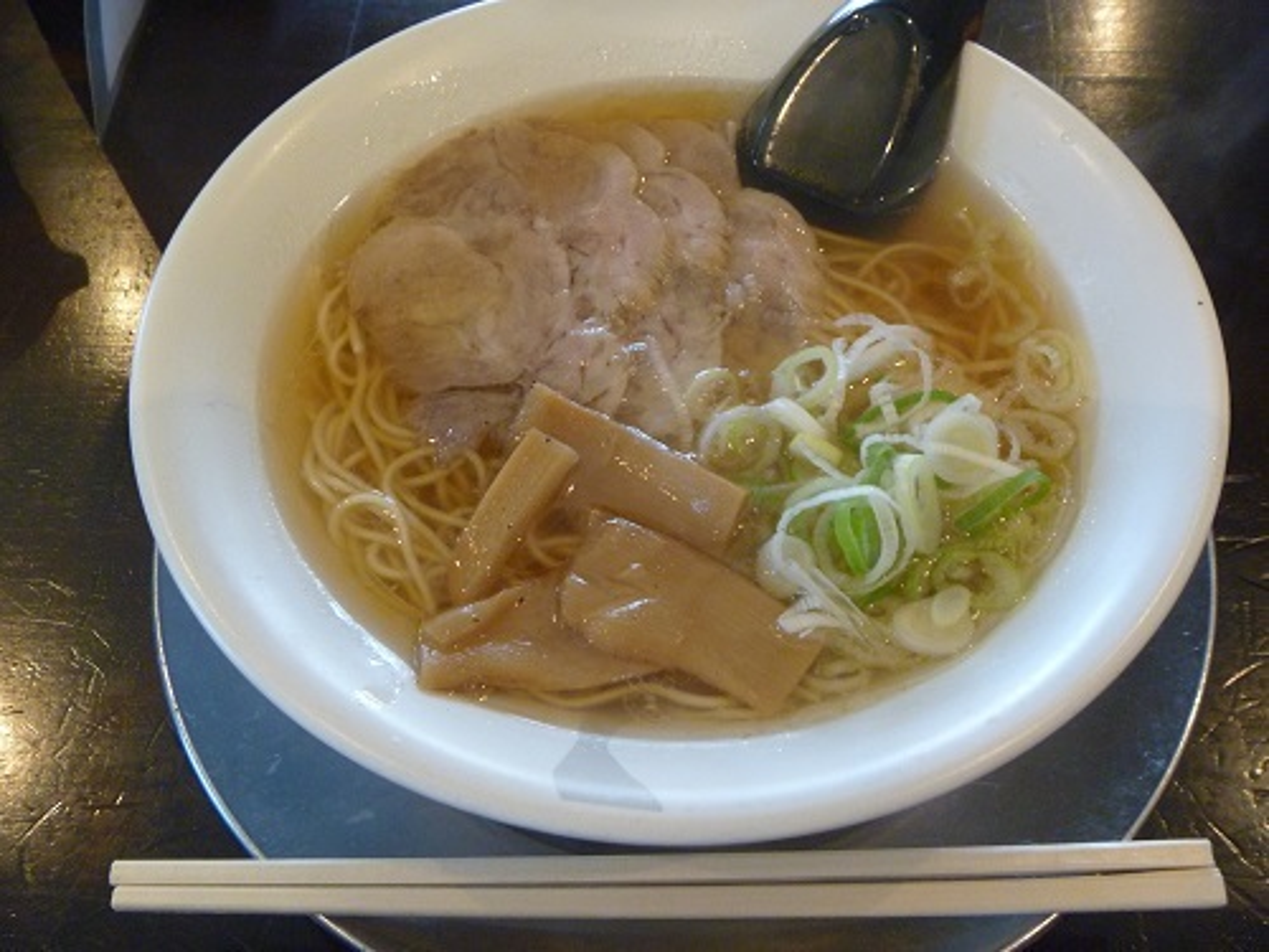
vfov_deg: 40.7
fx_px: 1283
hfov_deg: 52.6
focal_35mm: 35
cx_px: 634
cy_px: 476
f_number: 3.5
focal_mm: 6.3
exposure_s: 1/30
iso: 400
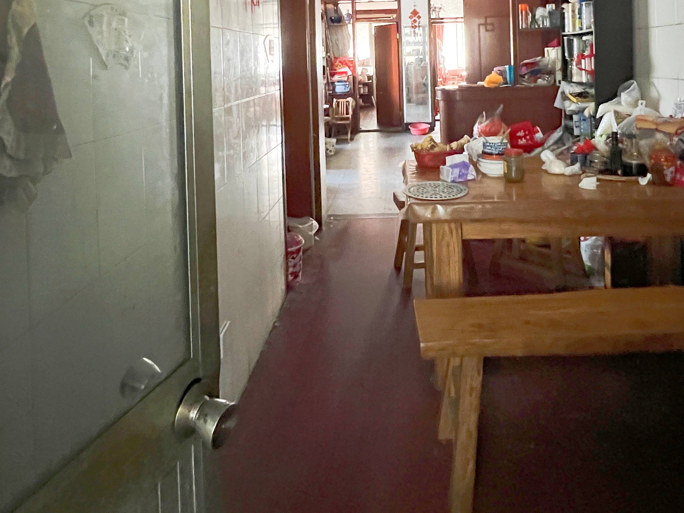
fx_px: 454
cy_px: 62
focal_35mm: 23
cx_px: 385
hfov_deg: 73.6
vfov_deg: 52.6
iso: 1000
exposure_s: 1/48
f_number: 1.8
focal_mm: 1.57
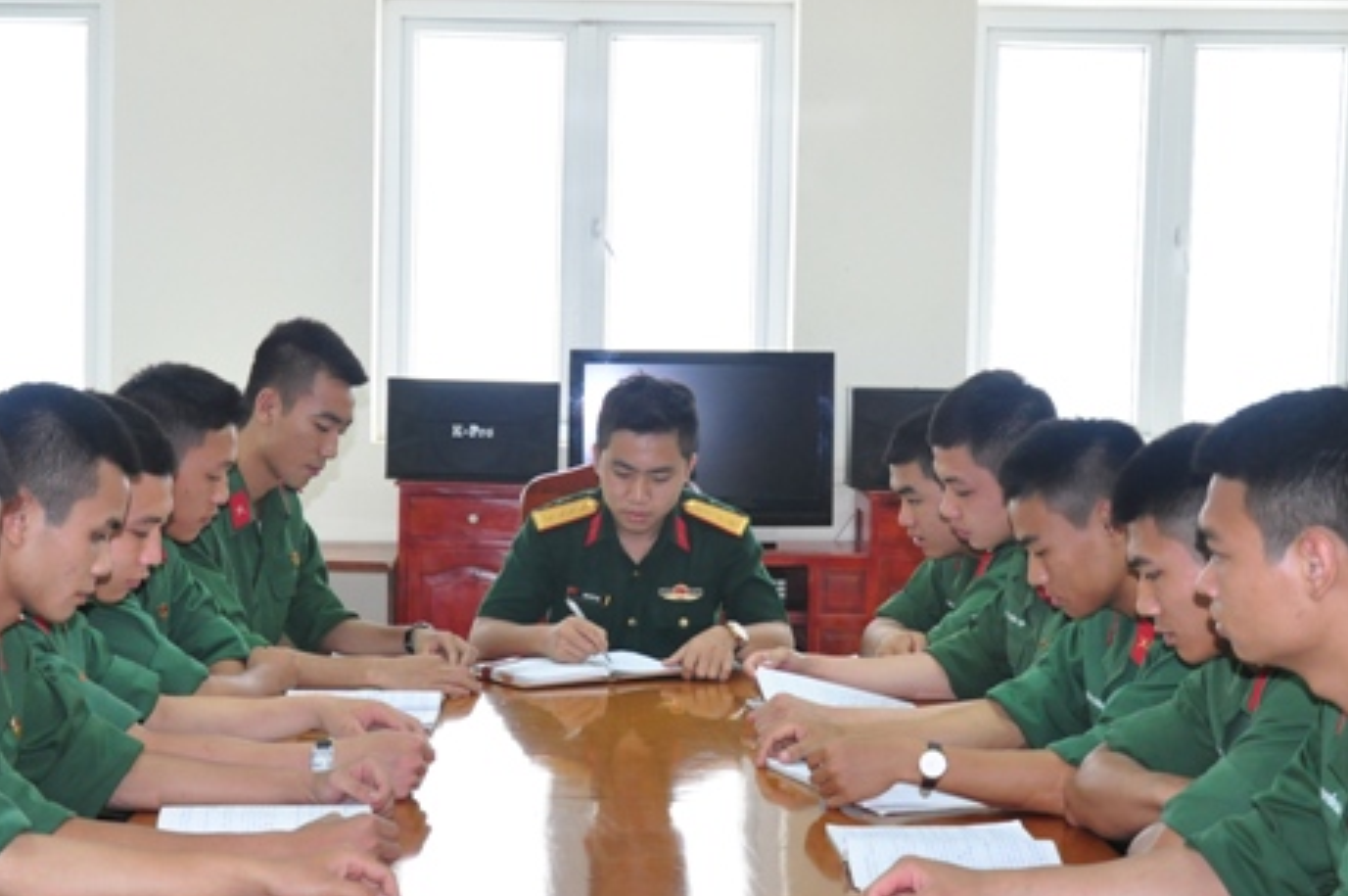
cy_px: 476
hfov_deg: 31.4
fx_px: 2394
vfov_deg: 21.2
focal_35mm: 64
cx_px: 604
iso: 800
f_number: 5.6
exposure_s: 1/60
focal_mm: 26
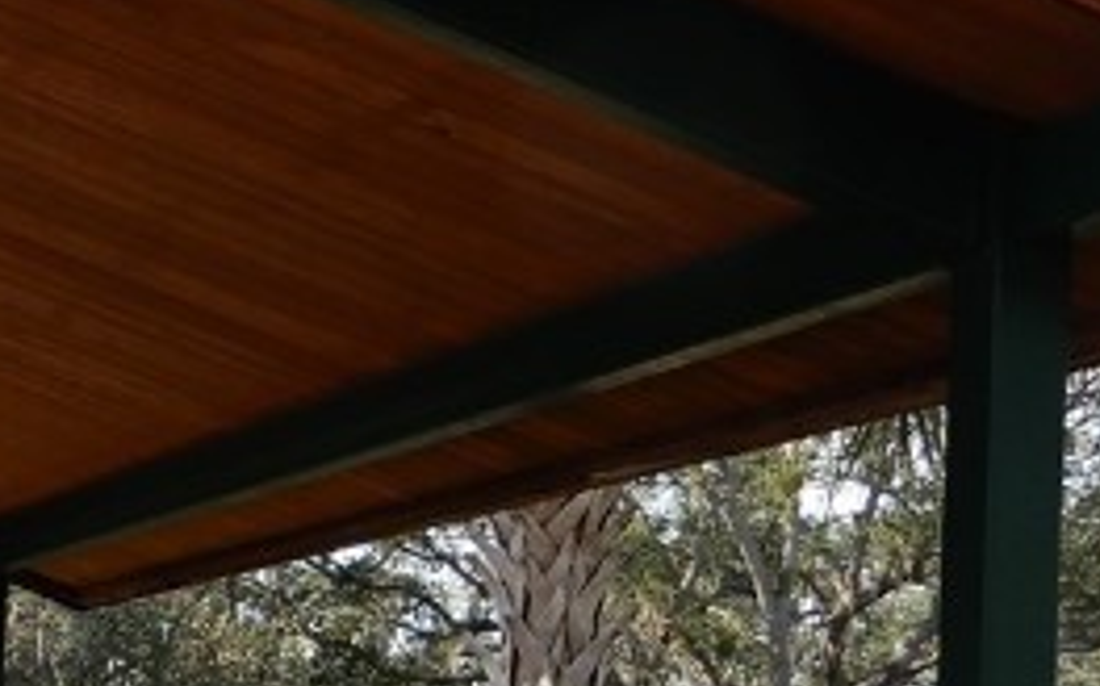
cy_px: 908
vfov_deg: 12.7
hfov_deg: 19.2
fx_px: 2966
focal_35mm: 99
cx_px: -381
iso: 80
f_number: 3.4
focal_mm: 4.3
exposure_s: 1/320
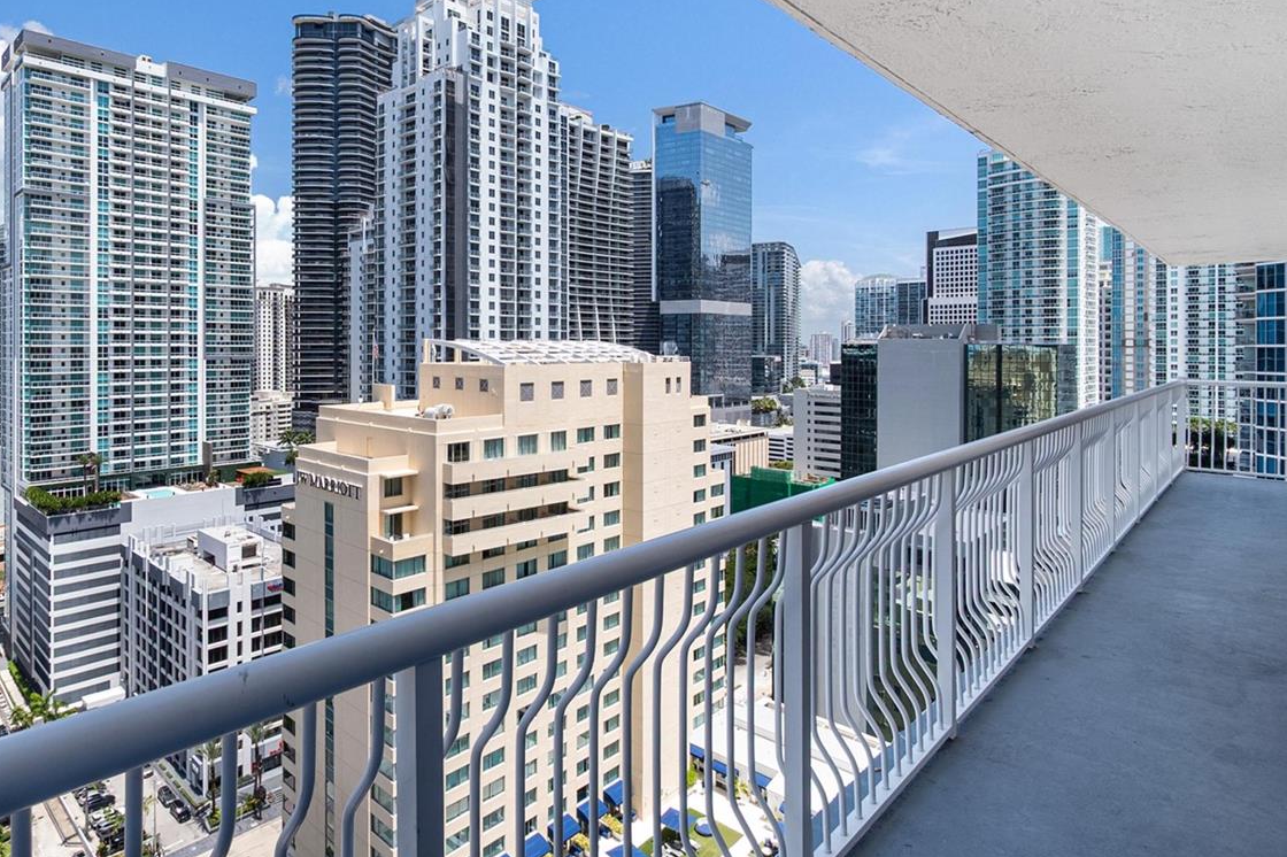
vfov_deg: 61.5
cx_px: 507
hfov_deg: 82.8
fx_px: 715
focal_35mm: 20
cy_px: 350
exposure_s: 1/320
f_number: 5.6
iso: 100
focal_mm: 7
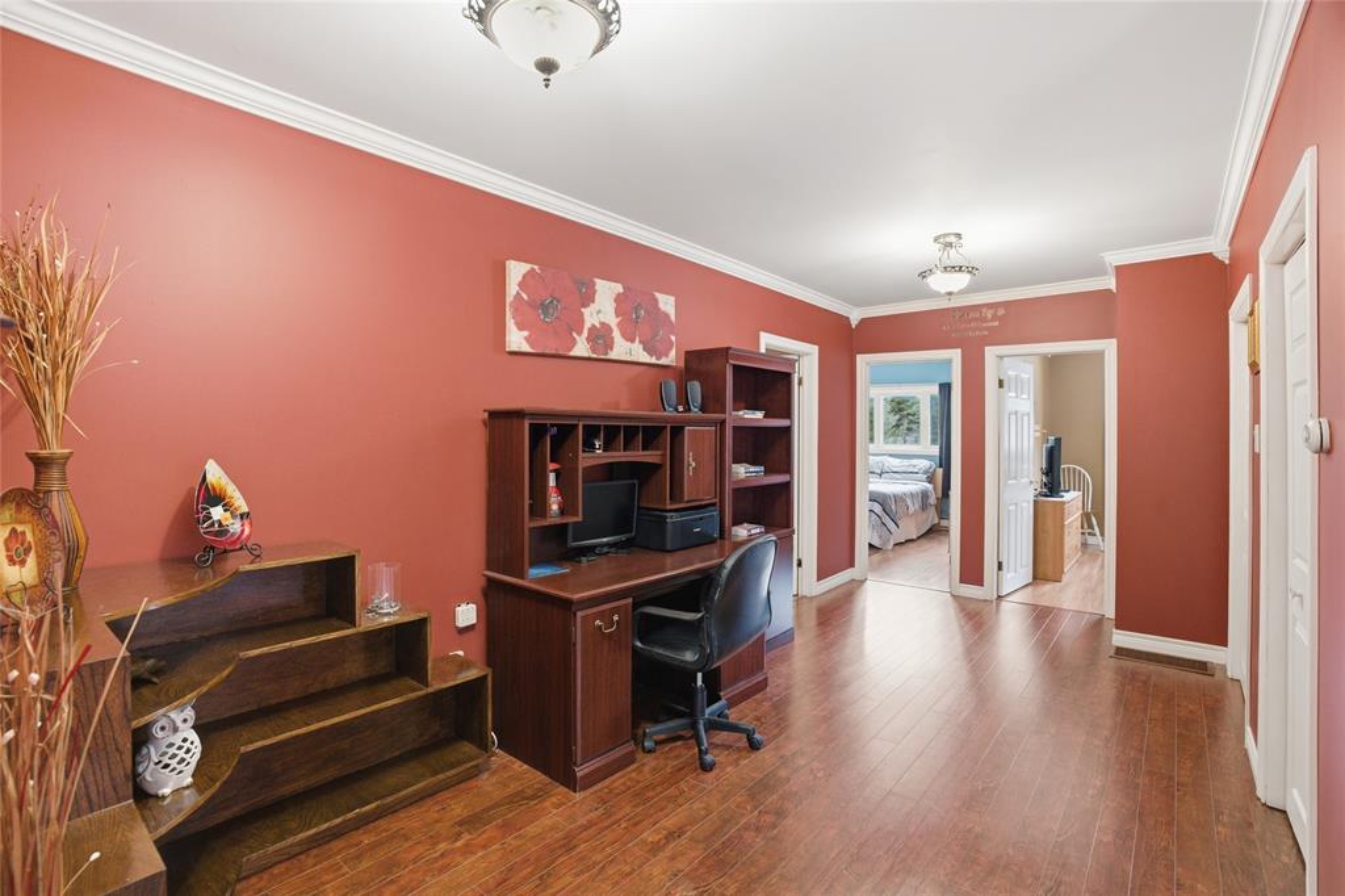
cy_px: 448
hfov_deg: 96.8
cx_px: 672
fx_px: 598
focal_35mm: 16
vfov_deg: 73.7
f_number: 6.3
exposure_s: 1/4
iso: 100
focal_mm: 16
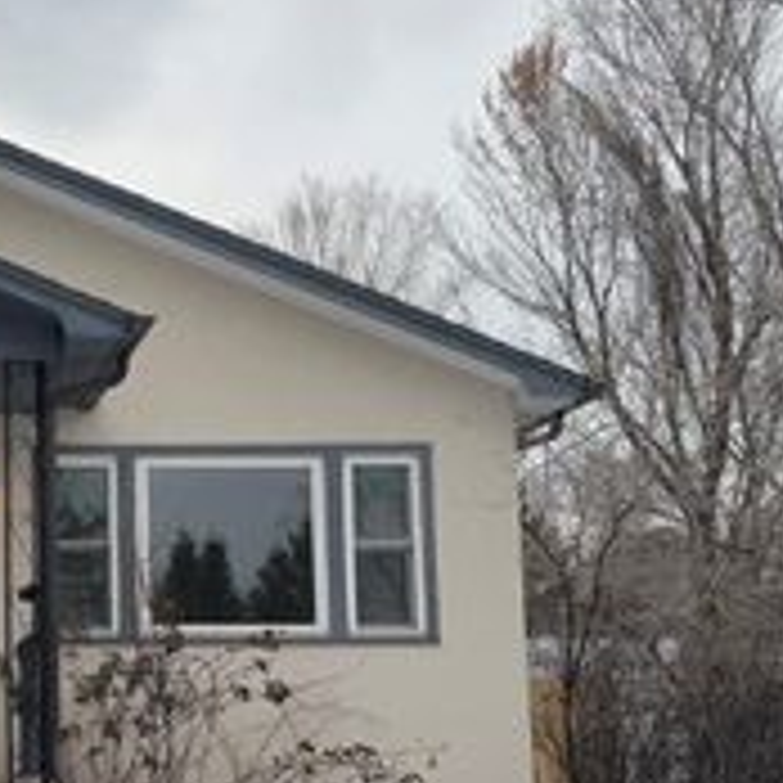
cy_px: 574
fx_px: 1561
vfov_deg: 27.8
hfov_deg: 25.9
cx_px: -90
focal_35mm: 61
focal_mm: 6.76
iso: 80
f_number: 1.78
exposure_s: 1/739
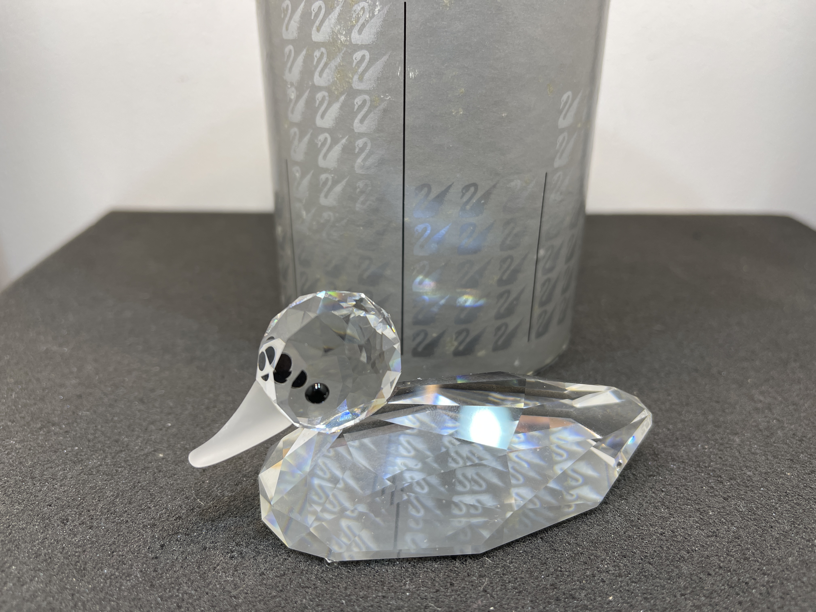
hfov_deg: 69.4
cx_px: 408
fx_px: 589
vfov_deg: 54.9
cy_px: 306
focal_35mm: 25
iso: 64
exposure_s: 1/121
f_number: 1.6
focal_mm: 5.1
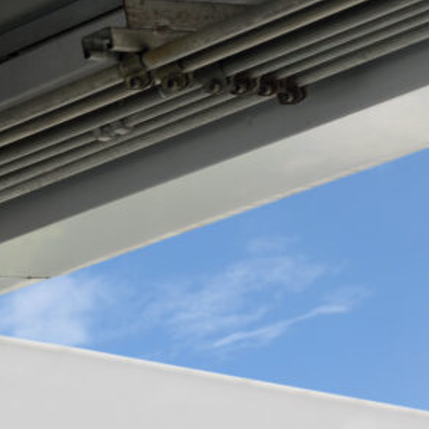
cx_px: 22
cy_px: 325
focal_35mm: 224
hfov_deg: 7.8
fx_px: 3141
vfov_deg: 7.8
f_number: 4
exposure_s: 1/125
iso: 100
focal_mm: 50
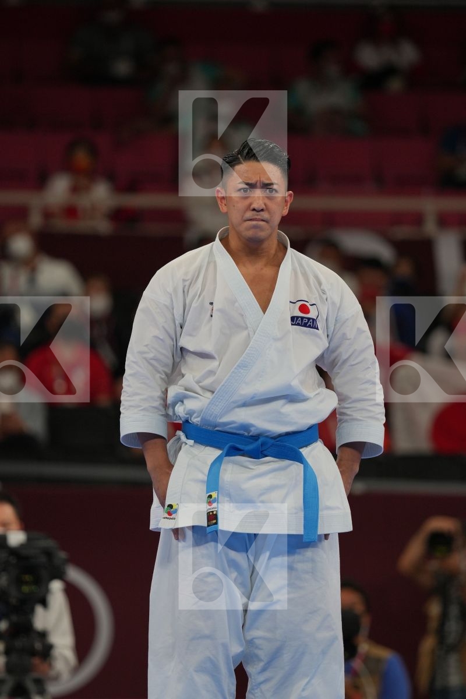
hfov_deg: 4.6
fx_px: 5825
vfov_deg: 6.9
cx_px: 233
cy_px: 350
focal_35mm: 300
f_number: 2.8
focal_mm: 200
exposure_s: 1/1000
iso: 400
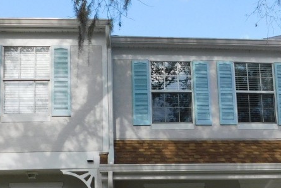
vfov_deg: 24.0
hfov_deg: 36.1
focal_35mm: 55
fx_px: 429
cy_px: 168
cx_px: 164
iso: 125
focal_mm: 4
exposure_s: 1/800
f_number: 3
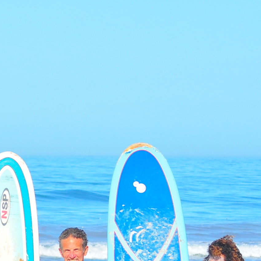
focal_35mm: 444
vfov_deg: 3.9
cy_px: 276
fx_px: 3787
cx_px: -187
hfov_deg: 3.9
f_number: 7.1
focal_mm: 92
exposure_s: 1/800
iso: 250
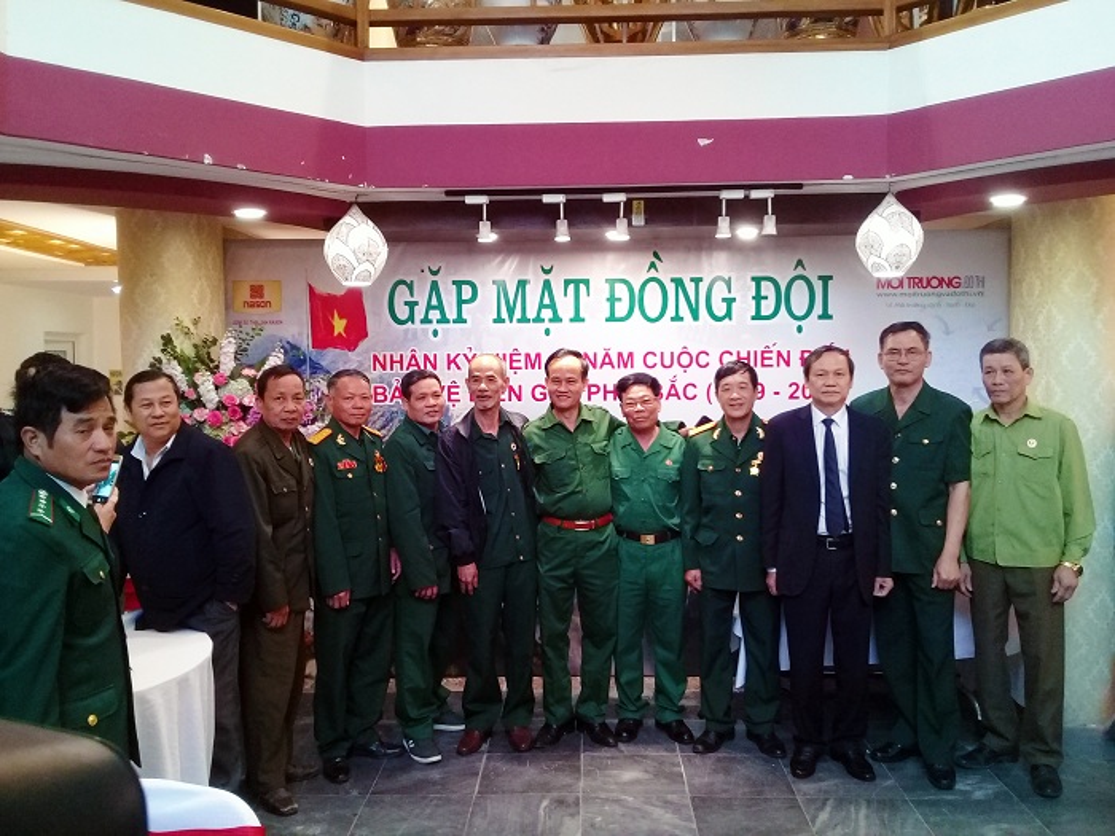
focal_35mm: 31
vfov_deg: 45.4
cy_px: 418
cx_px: 558
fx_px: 999
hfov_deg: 58.4
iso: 160
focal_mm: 3.3
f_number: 2.2
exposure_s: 1/33
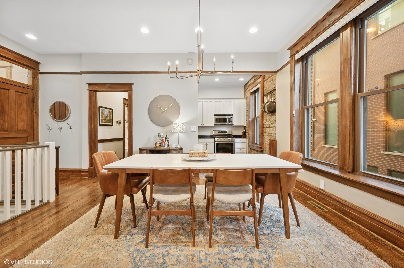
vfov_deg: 81.1
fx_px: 157
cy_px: 134
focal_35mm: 14
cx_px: 202
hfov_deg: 104.3
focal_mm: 14
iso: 100
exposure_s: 1/2
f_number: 10
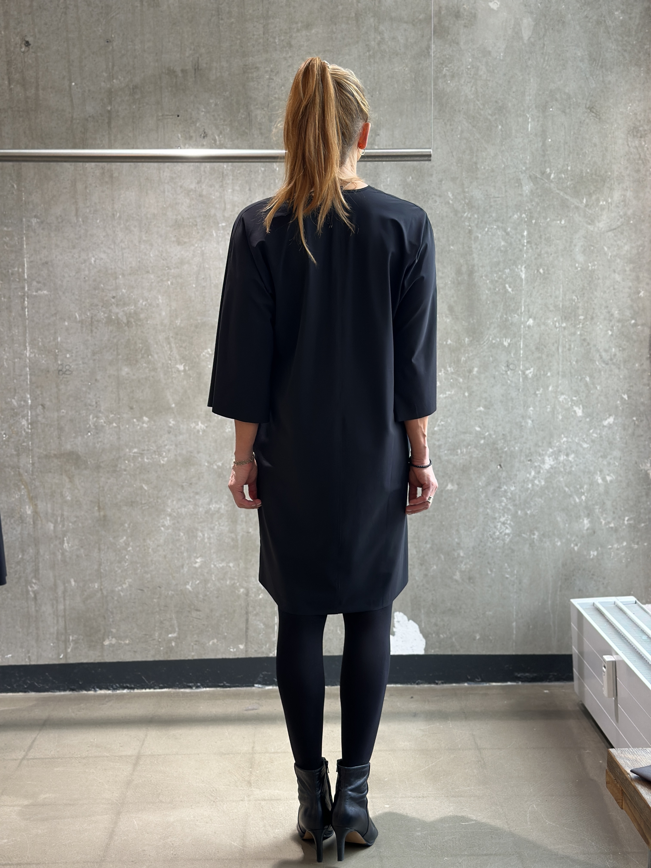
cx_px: 326
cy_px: 434
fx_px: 1204
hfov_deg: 30.3
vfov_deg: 39.7
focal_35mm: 48
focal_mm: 6.86
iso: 80
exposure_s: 1/50
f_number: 1.78
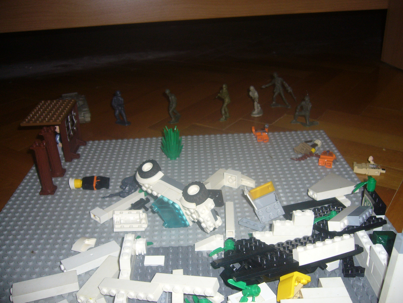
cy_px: 152
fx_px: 407
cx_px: 202
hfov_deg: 52.6
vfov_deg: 40.7
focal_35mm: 35
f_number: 2.8
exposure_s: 1/60
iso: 100
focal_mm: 5.8
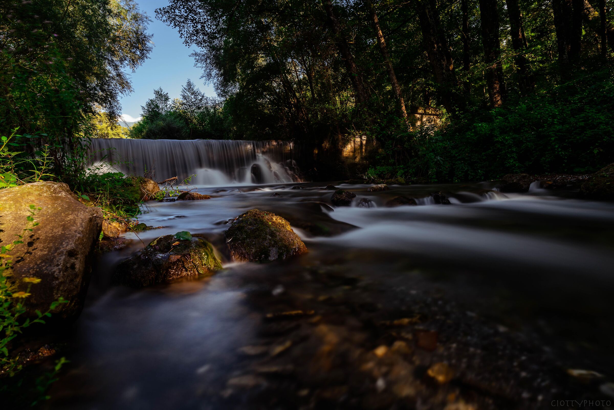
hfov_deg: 90.0
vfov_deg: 67.4
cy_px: 205
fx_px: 307
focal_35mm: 18
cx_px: 307
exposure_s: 30
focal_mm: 18
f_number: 6.3
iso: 100
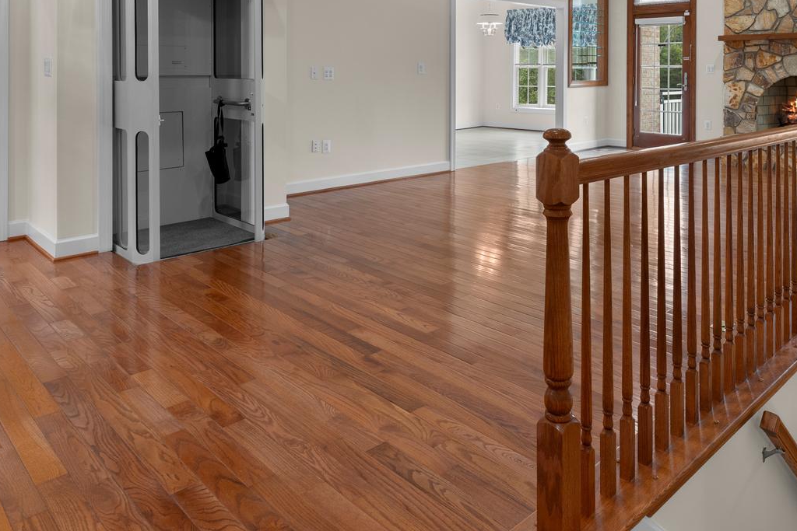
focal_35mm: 28
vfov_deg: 43.4
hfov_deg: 65.0
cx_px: 465
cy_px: 80
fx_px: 620
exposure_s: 1/2
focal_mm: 14
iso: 320
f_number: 9
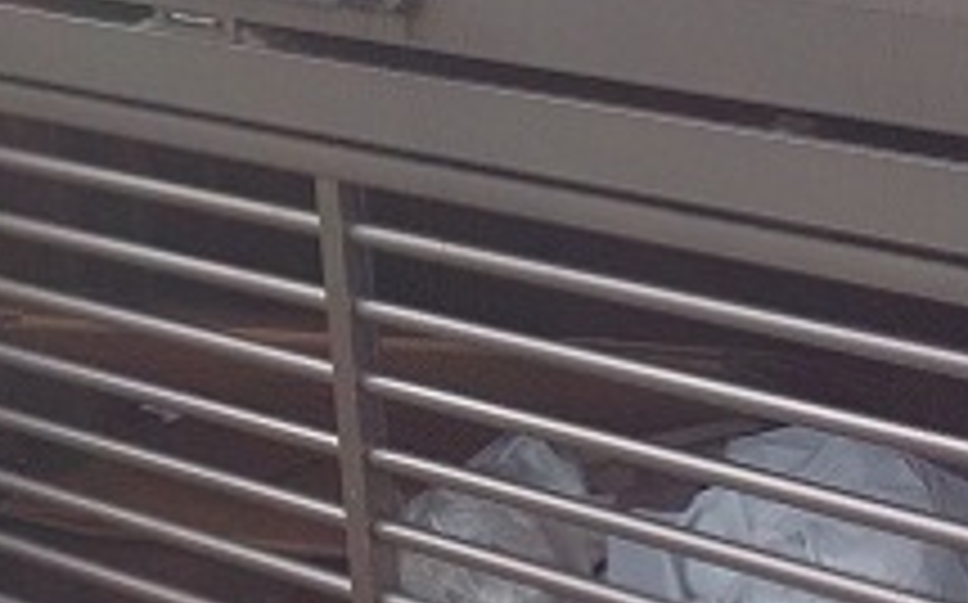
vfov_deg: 9.8
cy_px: 171
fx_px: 3506
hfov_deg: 15.7
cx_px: 669
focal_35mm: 133
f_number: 2.4
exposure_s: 1/687
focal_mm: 4.28
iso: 50
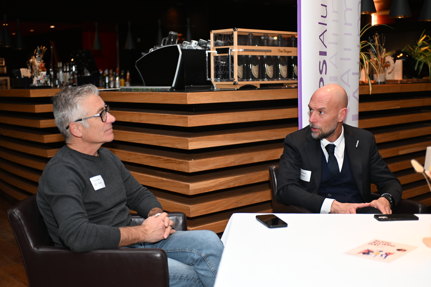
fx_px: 599
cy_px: 144
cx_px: 216
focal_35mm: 50
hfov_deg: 39.6
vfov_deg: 27.0
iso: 500
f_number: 2.8
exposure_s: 1/100
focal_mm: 50
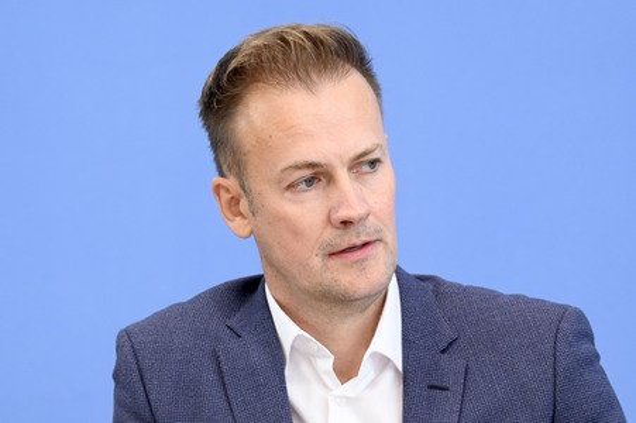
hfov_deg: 13.7
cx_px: 318
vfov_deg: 9.1
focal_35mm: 150
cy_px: 212
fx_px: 2648
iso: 4000
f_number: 7.1
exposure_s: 1/400
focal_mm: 150
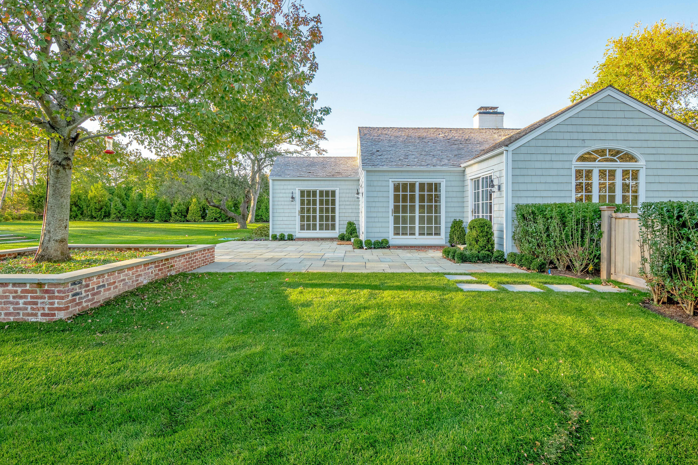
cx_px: 349
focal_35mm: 17
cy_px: 217
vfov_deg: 70.4
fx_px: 330
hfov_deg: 93.3
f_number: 5.6
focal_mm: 8
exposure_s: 1/500
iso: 200
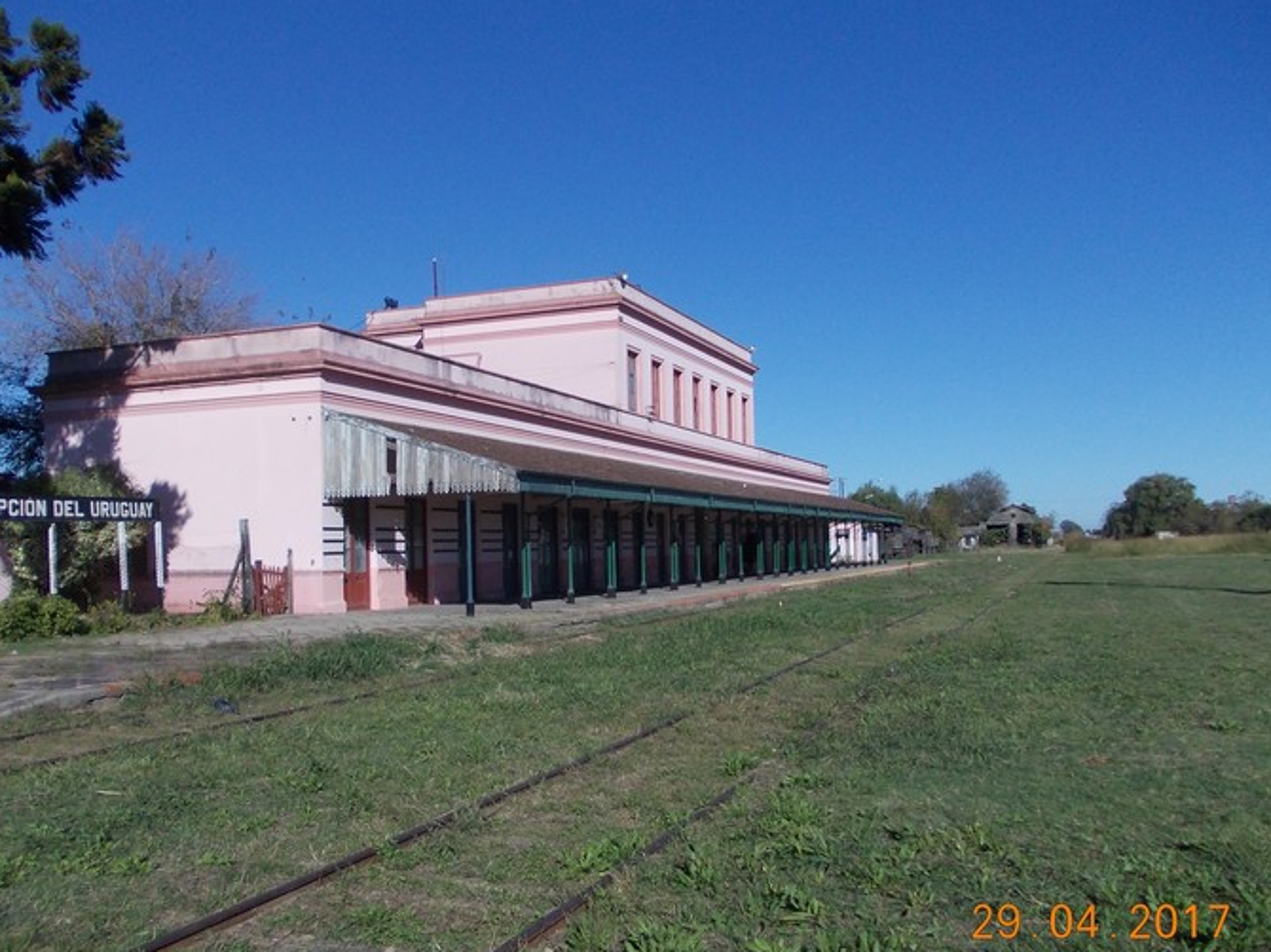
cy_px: 506
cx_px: 579
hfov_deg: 56.7
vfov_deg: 44.1
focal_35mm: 32
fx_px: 1175
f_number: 5.4
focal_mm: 4
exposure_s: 1/640
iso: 80
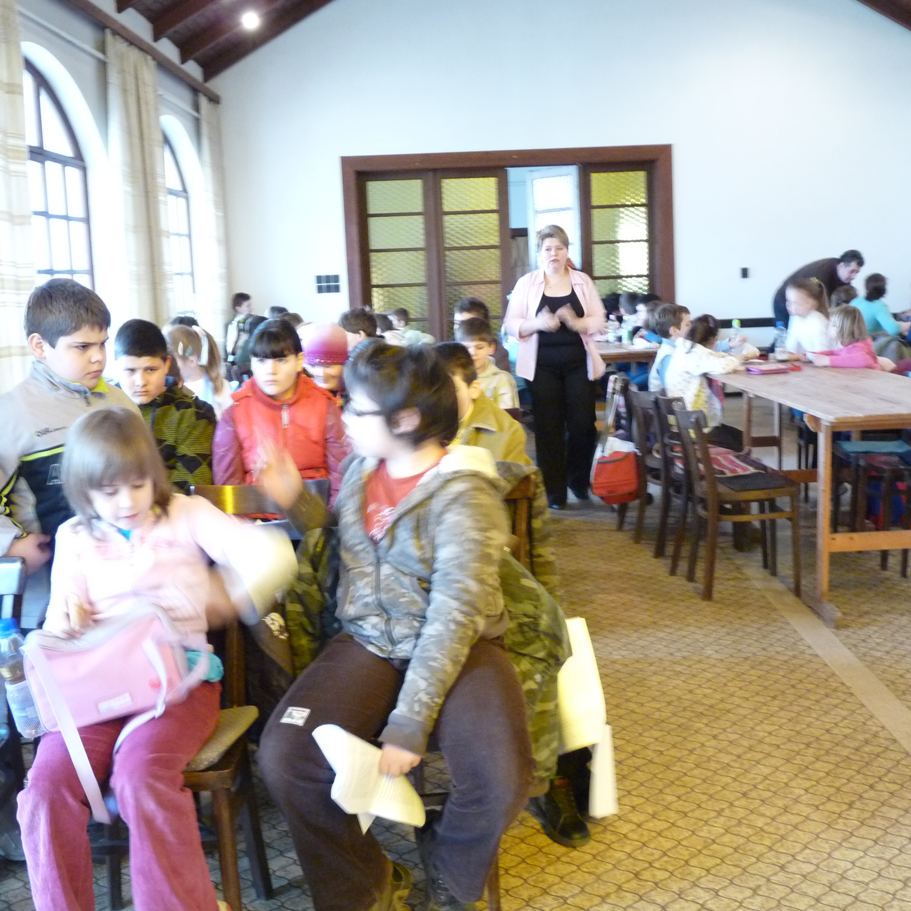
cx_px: 511
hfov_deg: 40.9
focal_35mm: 41
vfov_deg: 40.9
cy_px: 459
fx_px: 1221
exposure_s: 1/10
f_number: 3
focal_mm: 6
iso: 400
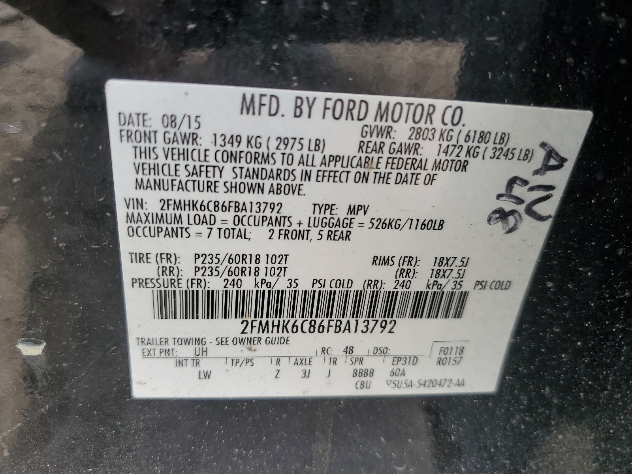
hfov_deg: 67.3
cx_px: 316
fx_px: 475
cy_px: 237
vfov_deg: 53.1
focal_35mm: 26
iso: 50
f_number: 1.5
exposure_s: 1/278
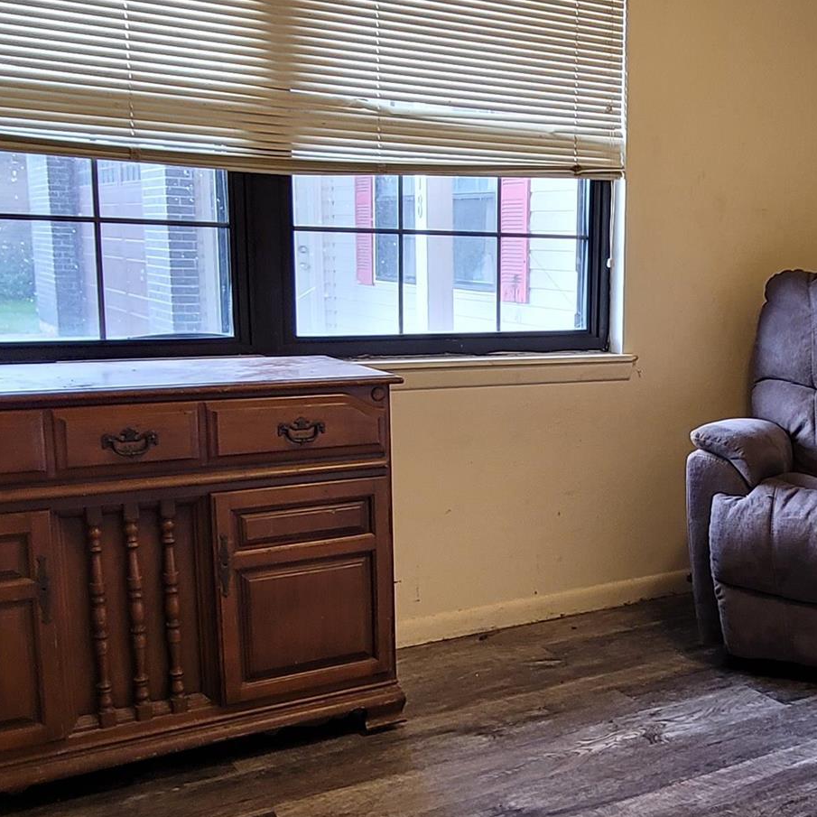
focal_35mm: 39
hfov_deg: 40.5
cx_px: 690
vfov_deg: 42.8
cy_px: 460
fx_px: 1041
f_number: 2.2
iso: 125
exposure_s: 1/60
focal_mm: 2.2
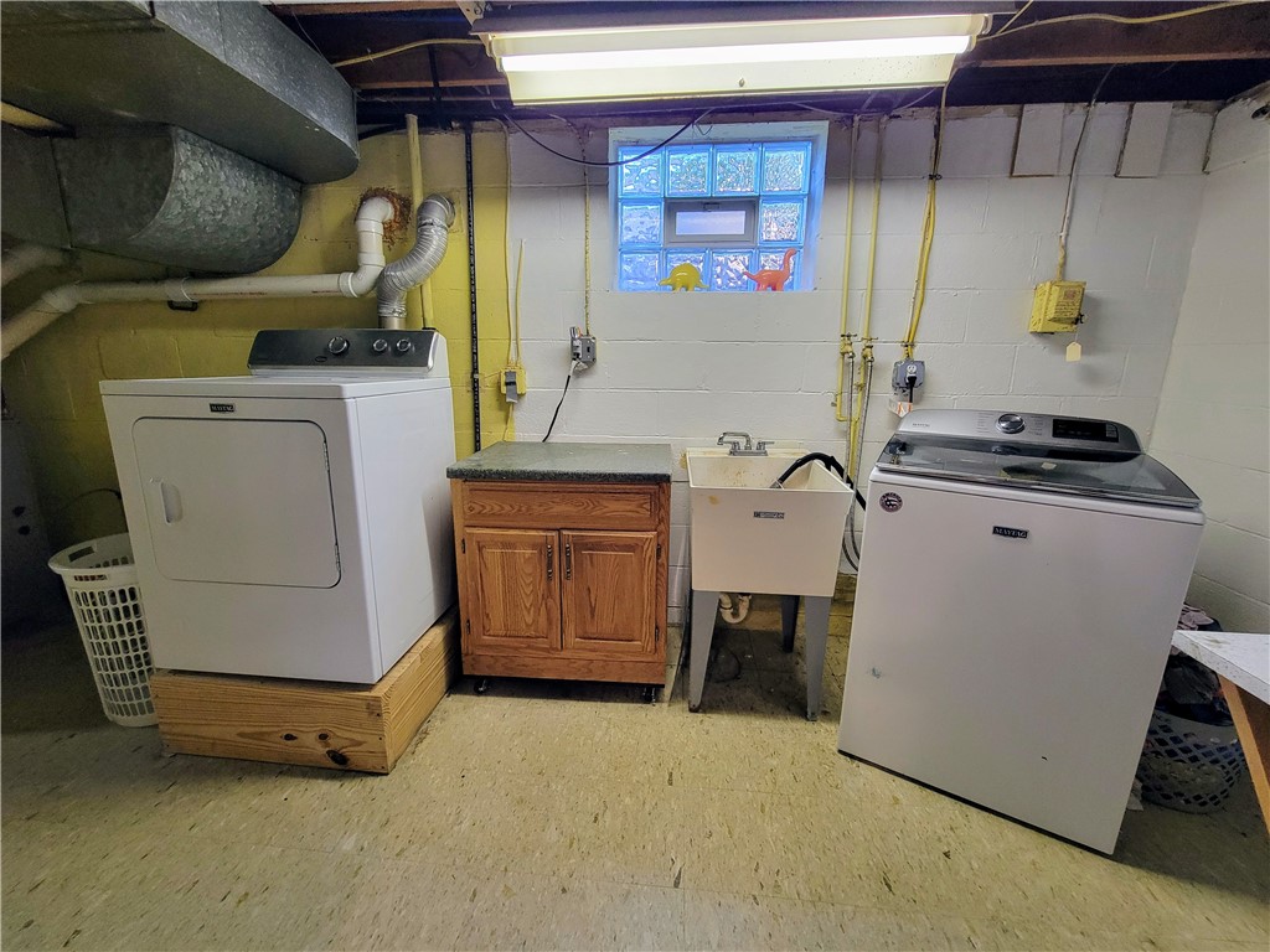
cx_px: 635
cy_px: 476
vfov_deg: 89.9
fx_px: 477
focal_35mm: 13
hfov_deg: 106.2
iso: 320
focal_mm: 2.2
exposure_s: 1/60
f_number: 2.2
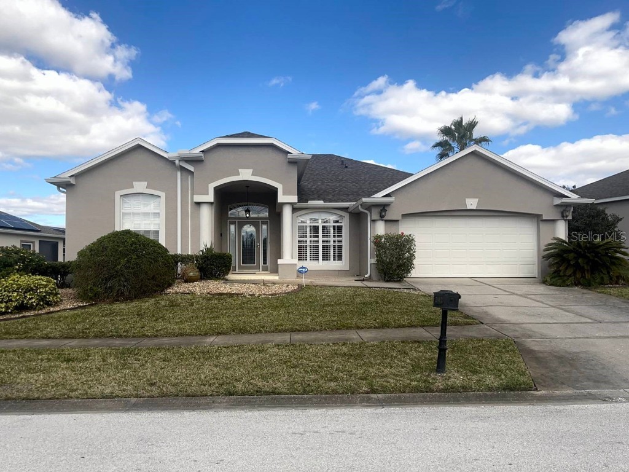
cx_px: 314
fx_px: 454
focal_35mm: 25
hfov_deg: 69.4
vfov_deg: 54.9
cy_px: 236
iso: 40
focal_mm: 5.1
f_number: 1.6
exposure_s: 1/3165
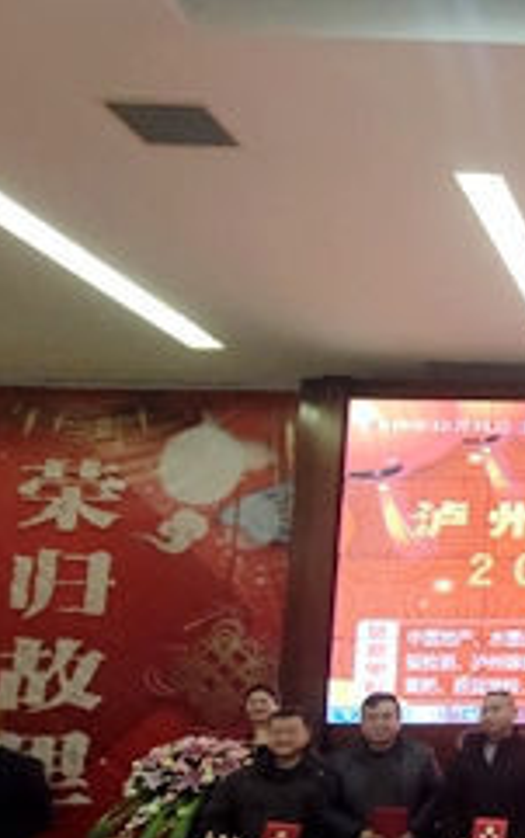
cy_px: 621
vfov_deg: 55.5
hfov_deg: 26.6
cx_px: 803
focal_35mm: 33
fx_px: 754
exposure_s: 1/50
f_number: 2.4
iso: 280
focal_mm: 2.04
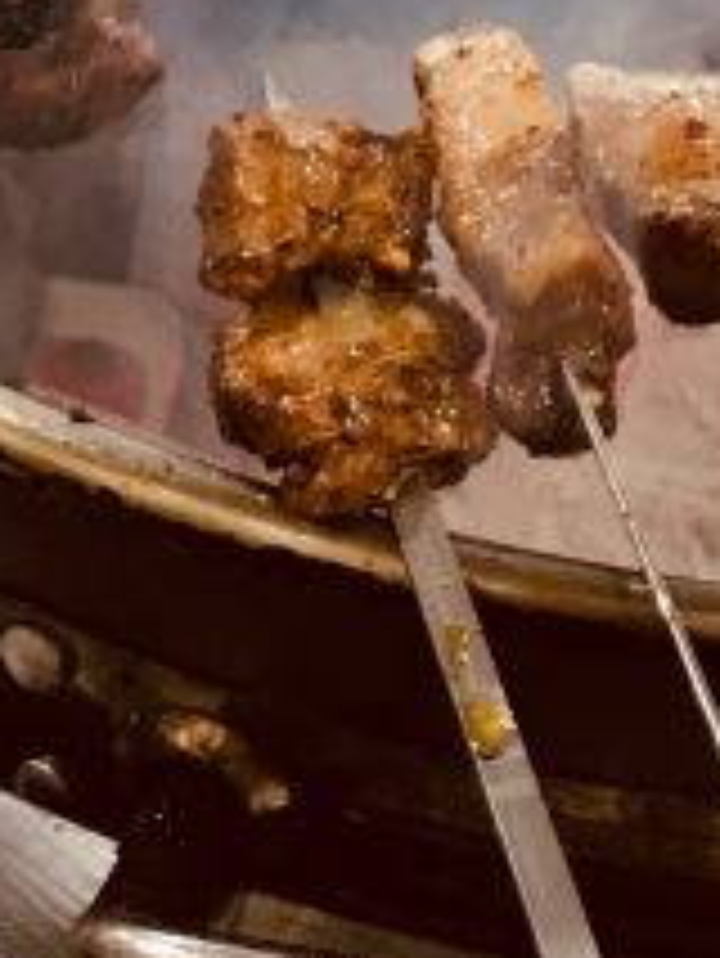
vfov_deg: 21.2
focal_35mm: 92
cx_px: 659
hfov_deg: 15.9
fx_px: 2549
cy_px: 693
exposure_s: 1/17
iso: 100
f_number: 1.8
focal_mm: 3.99
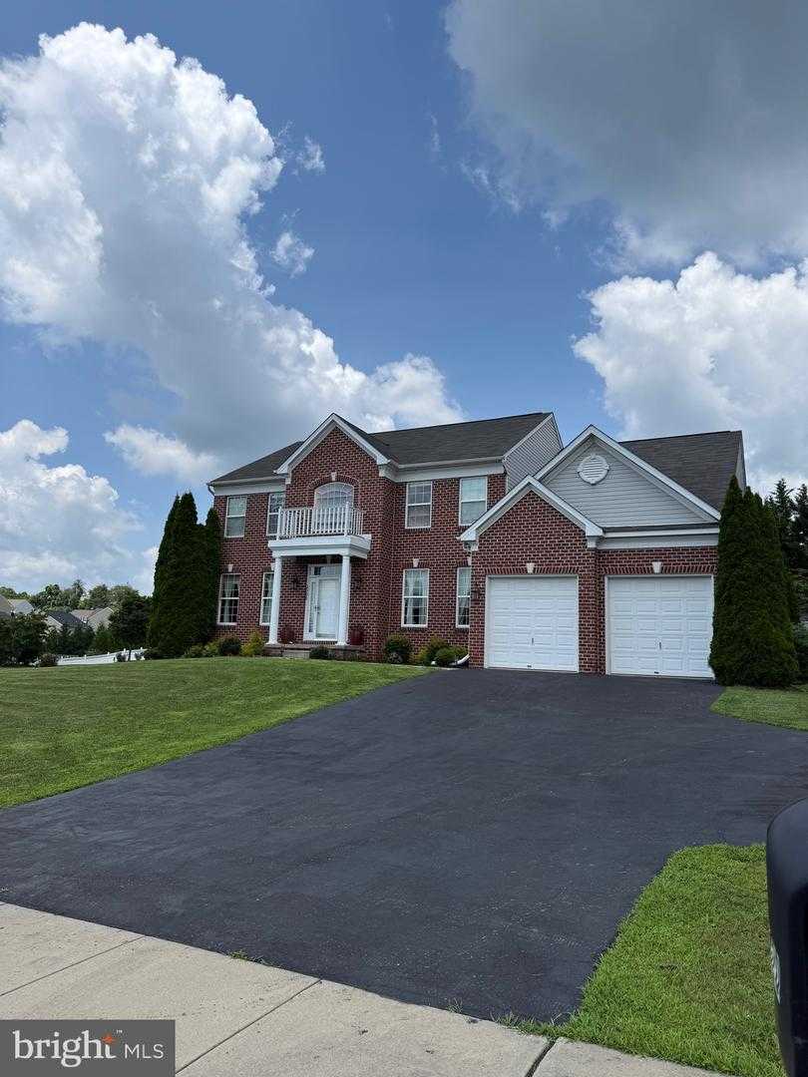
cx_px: 404
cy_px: 538
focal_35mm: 24
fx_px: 747
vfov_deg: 71.6
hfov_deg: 56.8
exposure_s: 1/5319
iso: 80
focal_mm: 6.76
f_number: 1.78
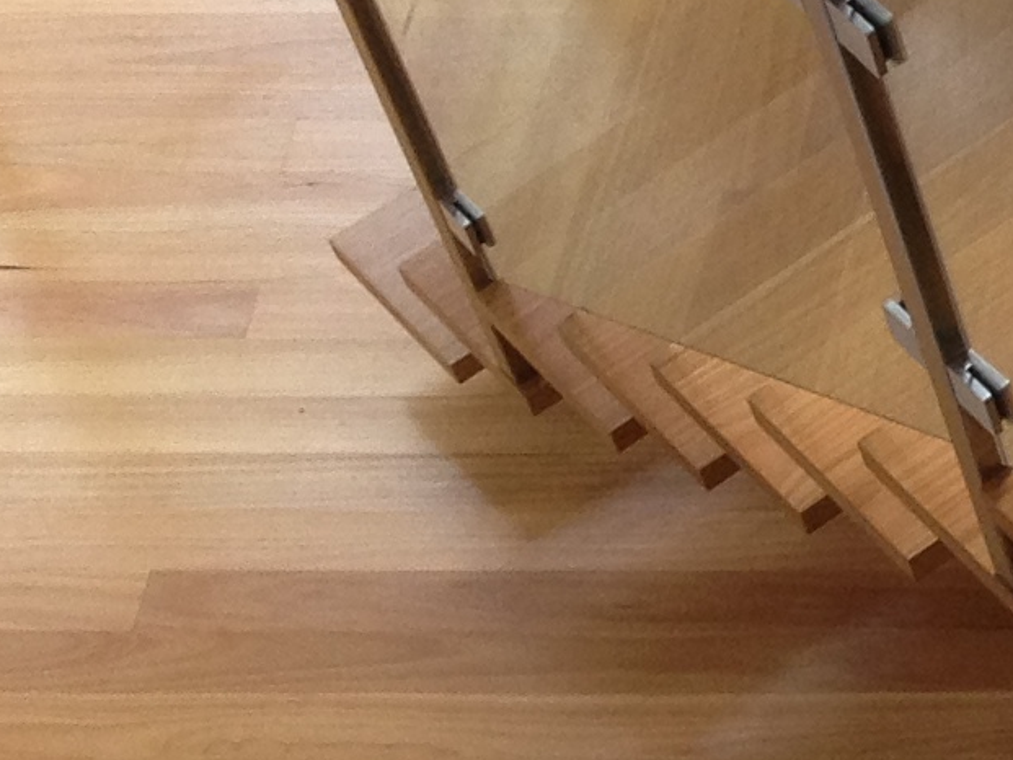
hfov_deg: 9.7
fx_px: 5386
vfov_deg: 8.1
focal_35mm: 184
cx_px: 2263
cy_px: 103
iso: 80
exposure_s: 1/40
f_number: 2.4
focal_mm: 4.28
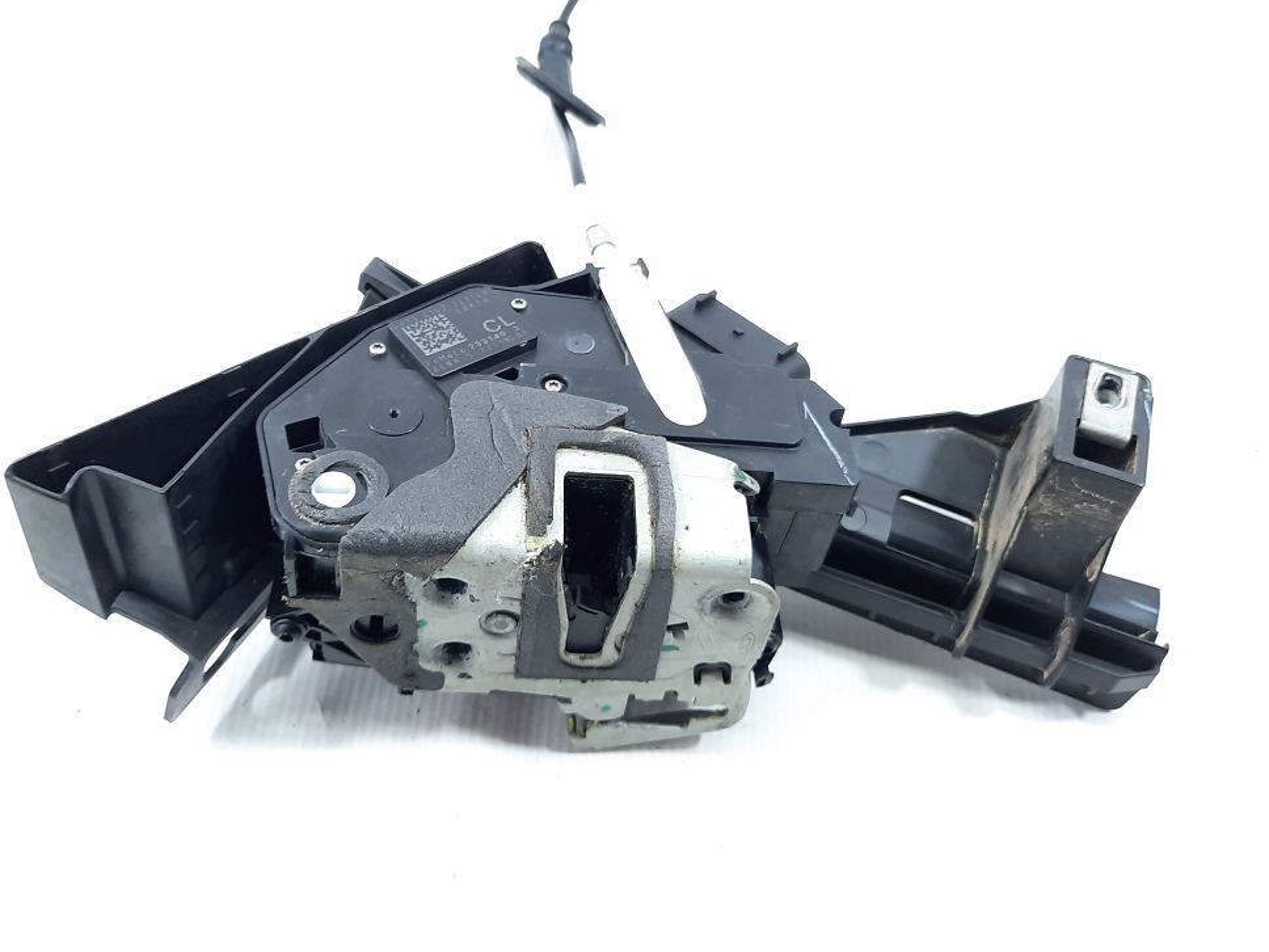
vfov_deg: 45.2
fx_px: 1136
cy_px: 386
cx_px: 566
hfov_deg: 58.2
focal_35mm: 31
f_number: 2
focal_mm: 4.6
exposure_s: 1/50
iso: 100
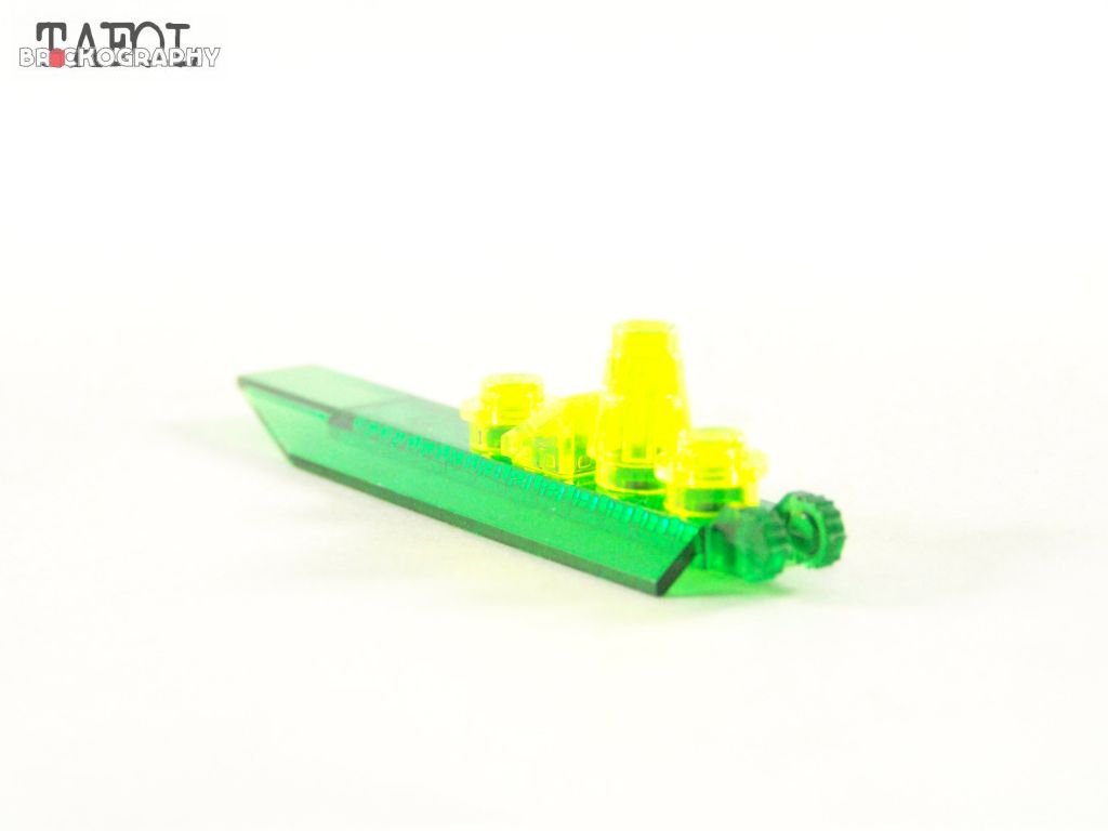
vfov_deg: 18.0
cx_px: 554
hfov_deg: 23.8
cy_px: 416
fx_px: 2625
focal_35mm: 82
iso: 400
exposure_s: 1/60
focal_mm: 13.7
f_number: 3.2
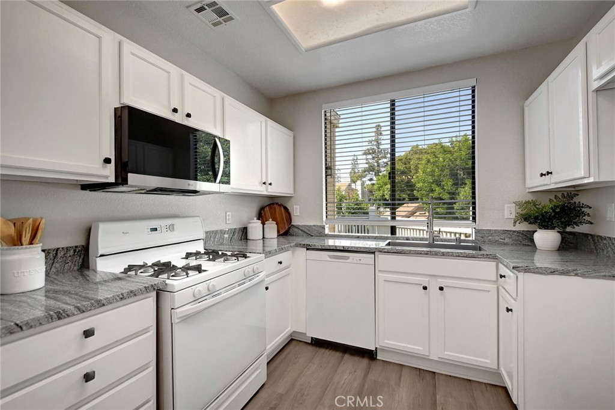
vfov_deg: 77.3
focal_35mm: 15
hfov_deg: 100.4
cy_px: 205
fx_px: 256
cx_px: 308
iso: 800
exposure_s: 1/250
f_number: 8
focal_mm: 10
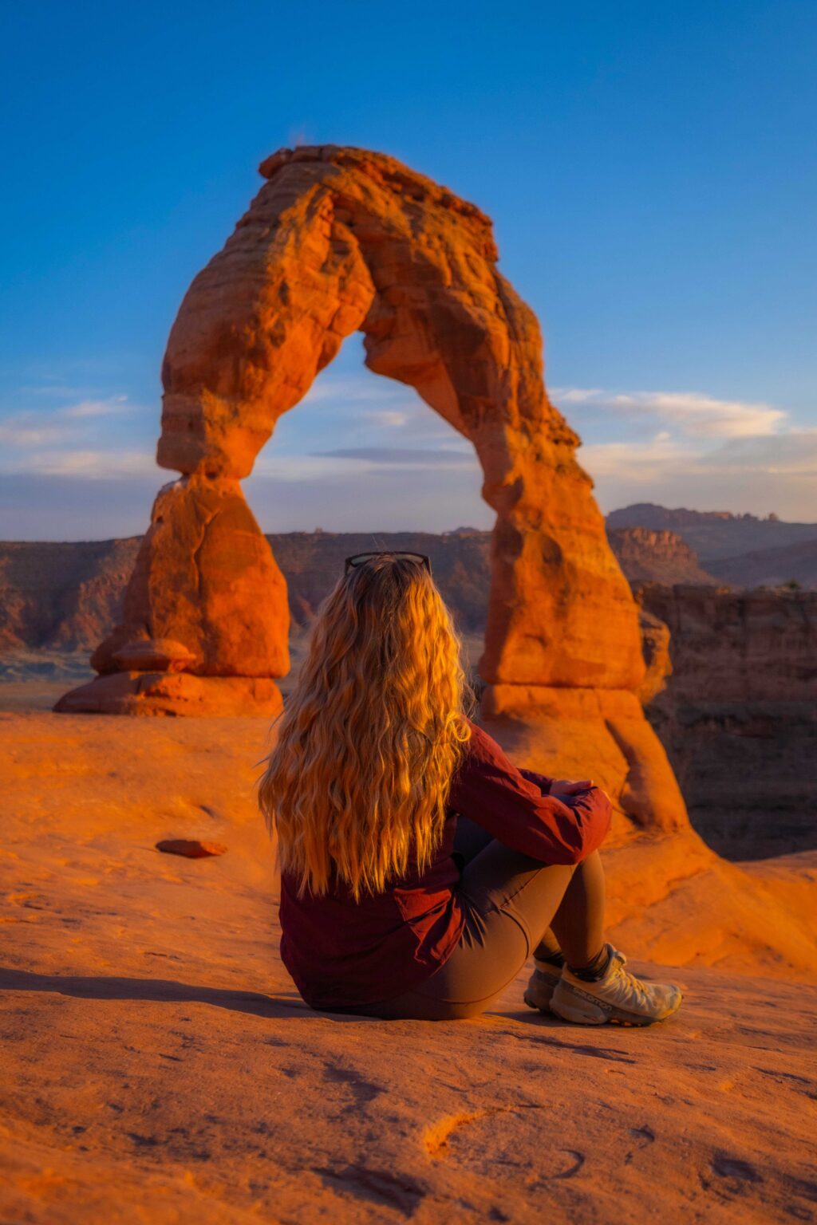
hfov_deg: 42.3
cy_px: 612
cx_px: 408
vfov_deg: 60.3
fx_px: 1055
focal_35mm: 31
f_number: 4
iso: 400
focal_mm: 20.9
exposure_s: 1/800
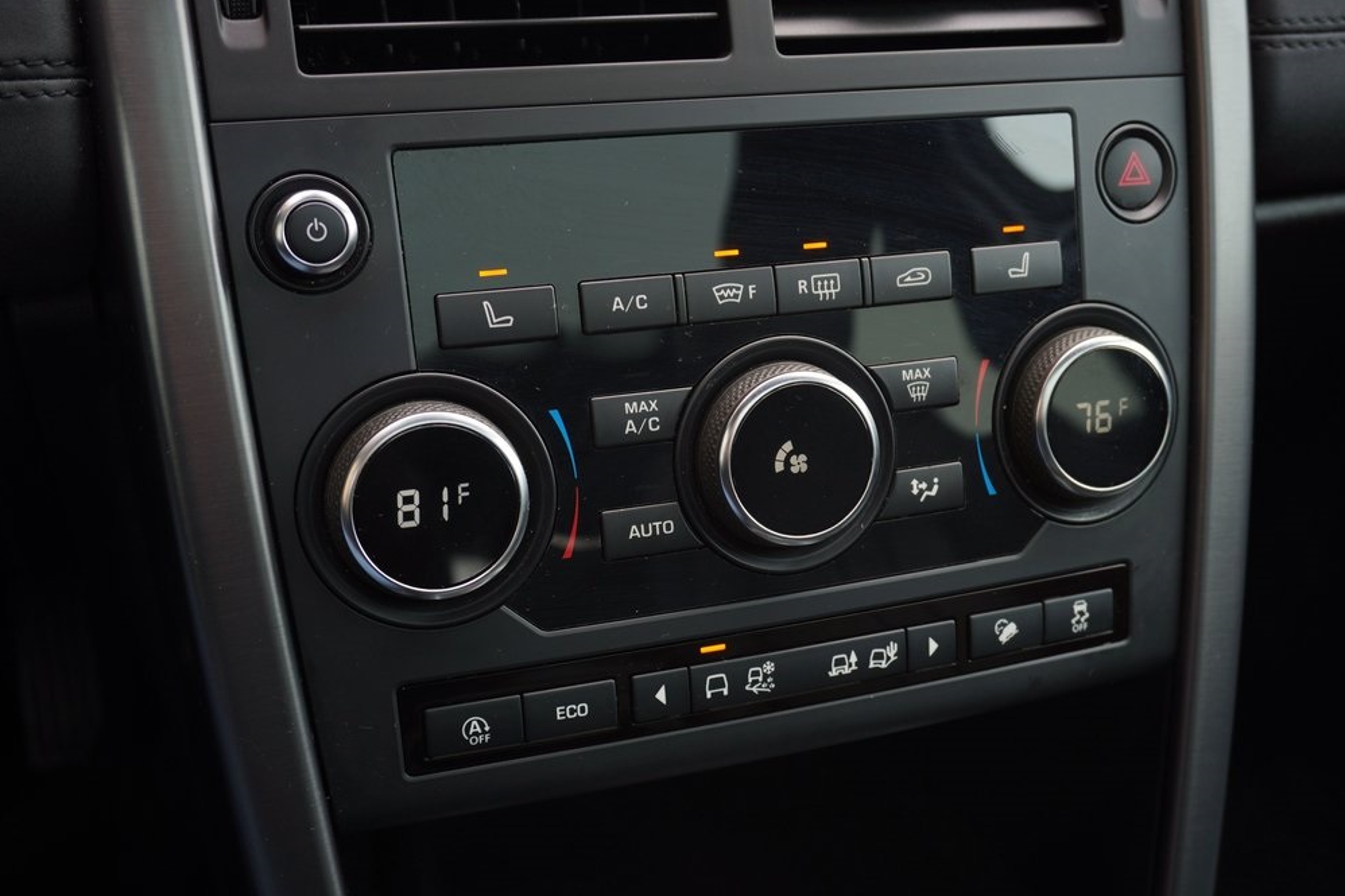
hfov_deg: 48.5
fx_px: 1494
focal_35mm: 40
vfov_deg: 33.4
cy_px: 449
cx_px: 682
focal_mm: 26
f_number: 5
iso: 100
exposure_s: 1/30
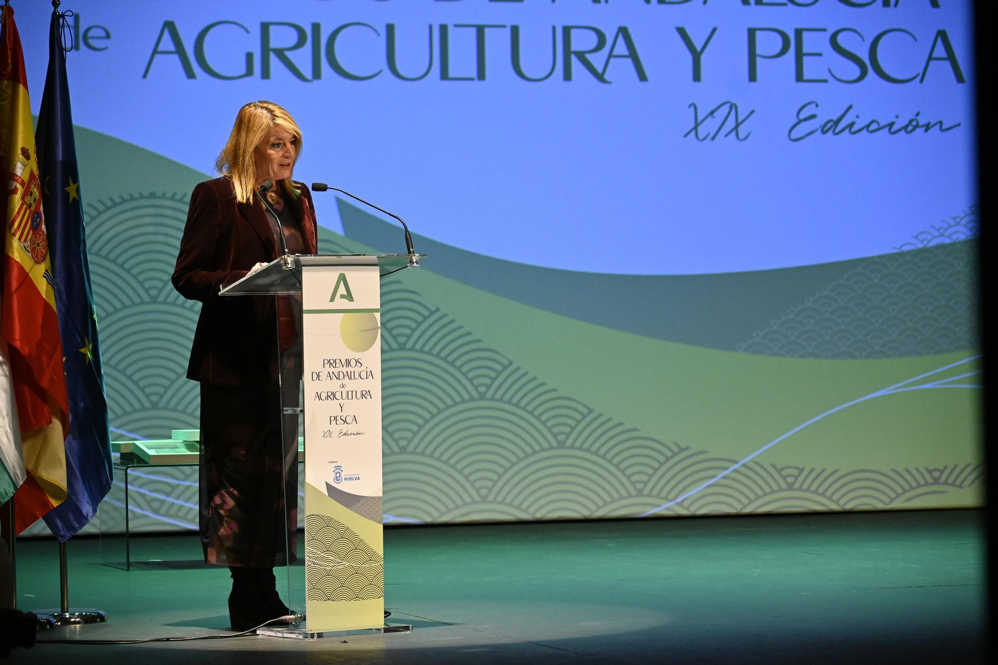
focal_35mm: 135
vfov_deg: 10.2
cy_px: 332
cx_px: 499
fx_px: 3741
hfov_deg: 15.2
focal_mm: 90
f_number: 5
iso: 3200
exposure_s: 1/200
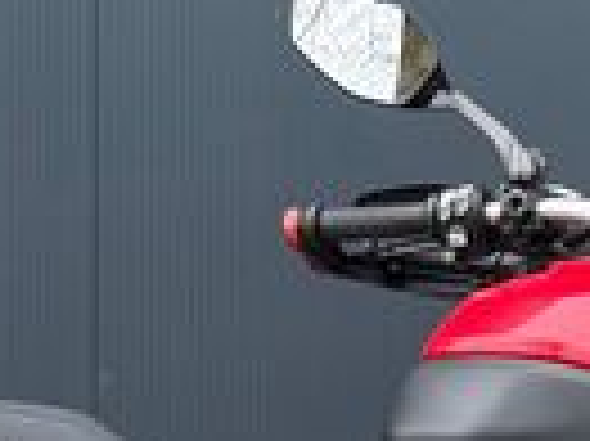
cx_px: 419
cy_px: 900
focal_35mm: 117
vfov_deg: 11.3
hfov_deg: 16.8
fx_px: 1992
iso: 80
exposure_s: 1/276
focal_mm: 6.76
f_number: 1.78
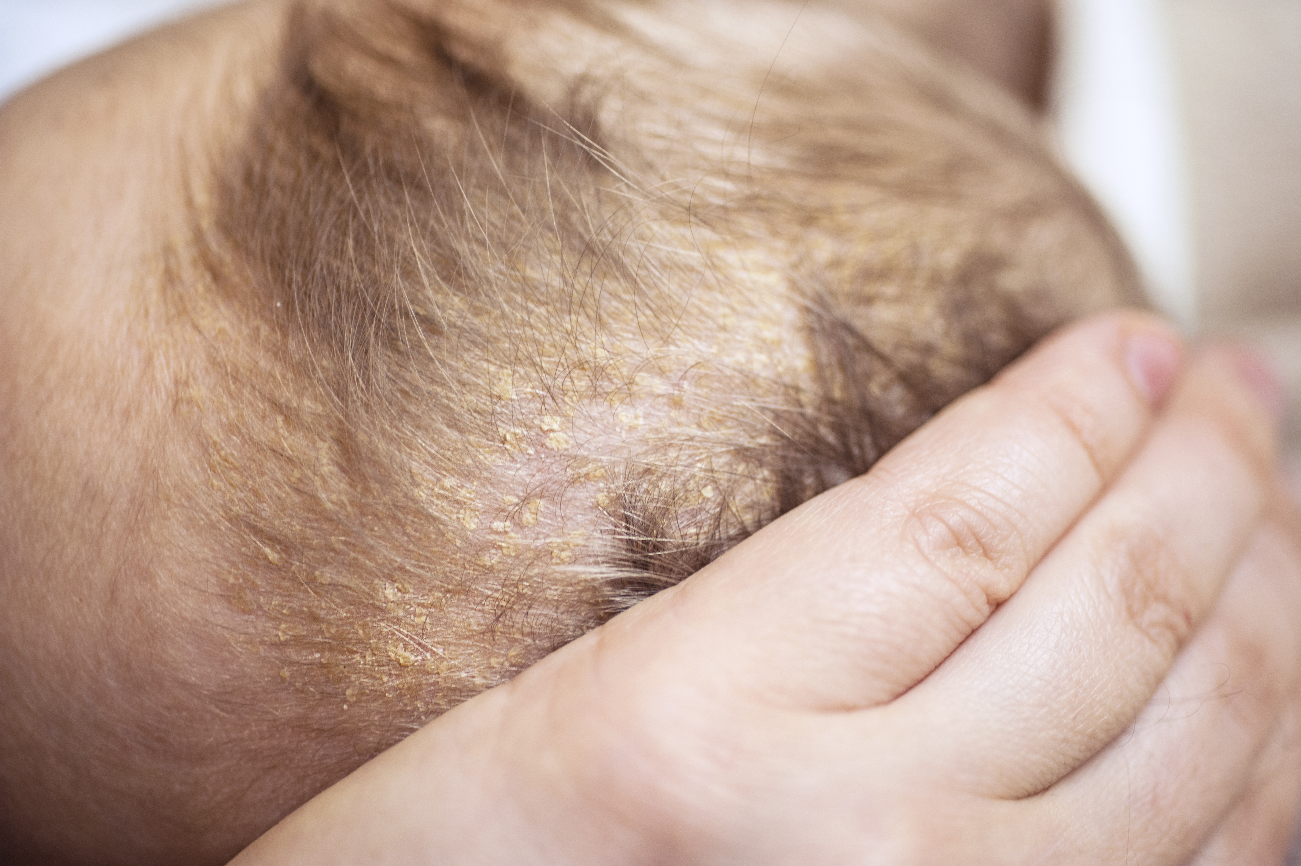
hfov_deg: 33.4
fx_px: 2167
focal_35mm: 60
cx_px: 650
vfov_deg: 22.6
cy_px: 433
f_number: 3.5
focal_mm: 60
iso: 1250
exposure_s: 1/30
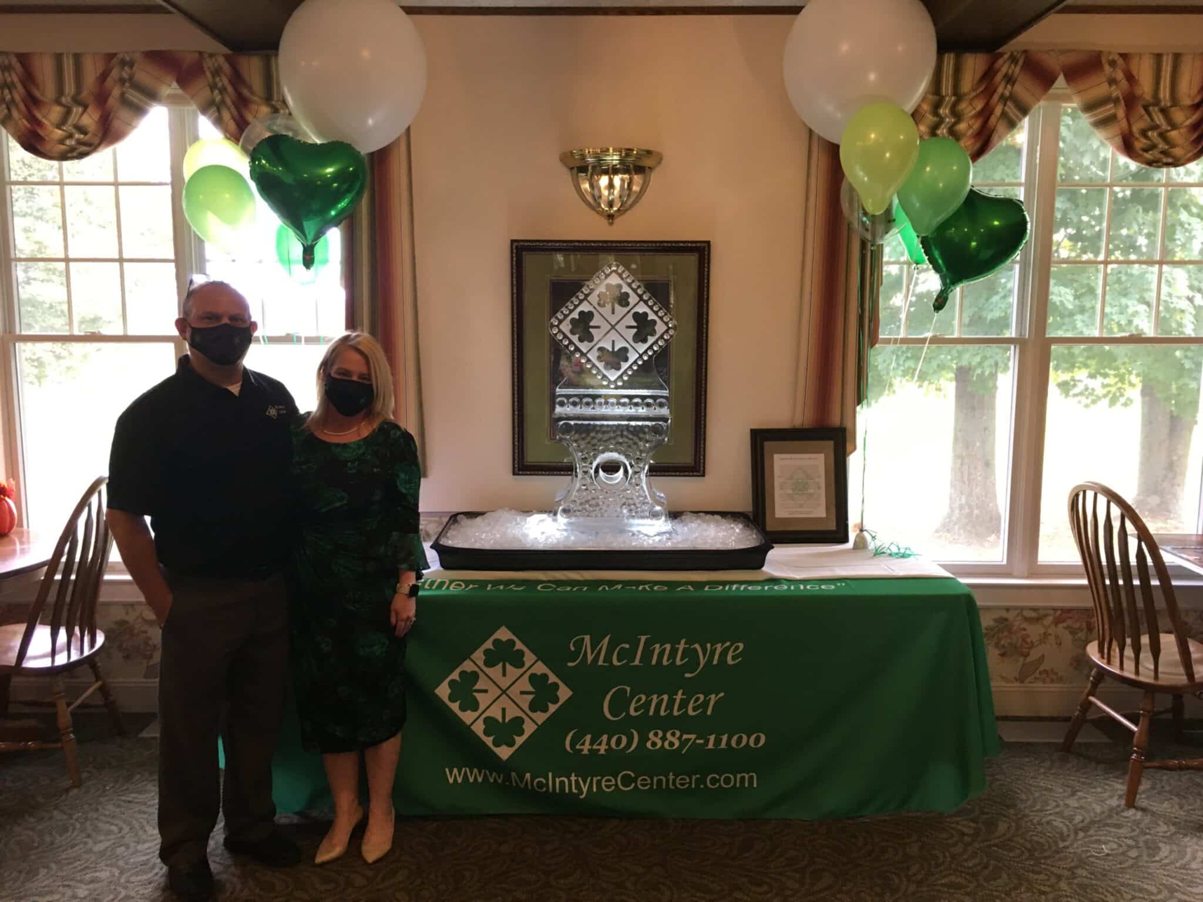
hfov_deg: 61.7
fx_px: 1008
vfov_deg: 48.2
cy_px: 451
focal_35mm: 29
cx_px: 602
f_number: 2.2
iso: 100
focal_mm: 4.15
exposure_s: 1/30
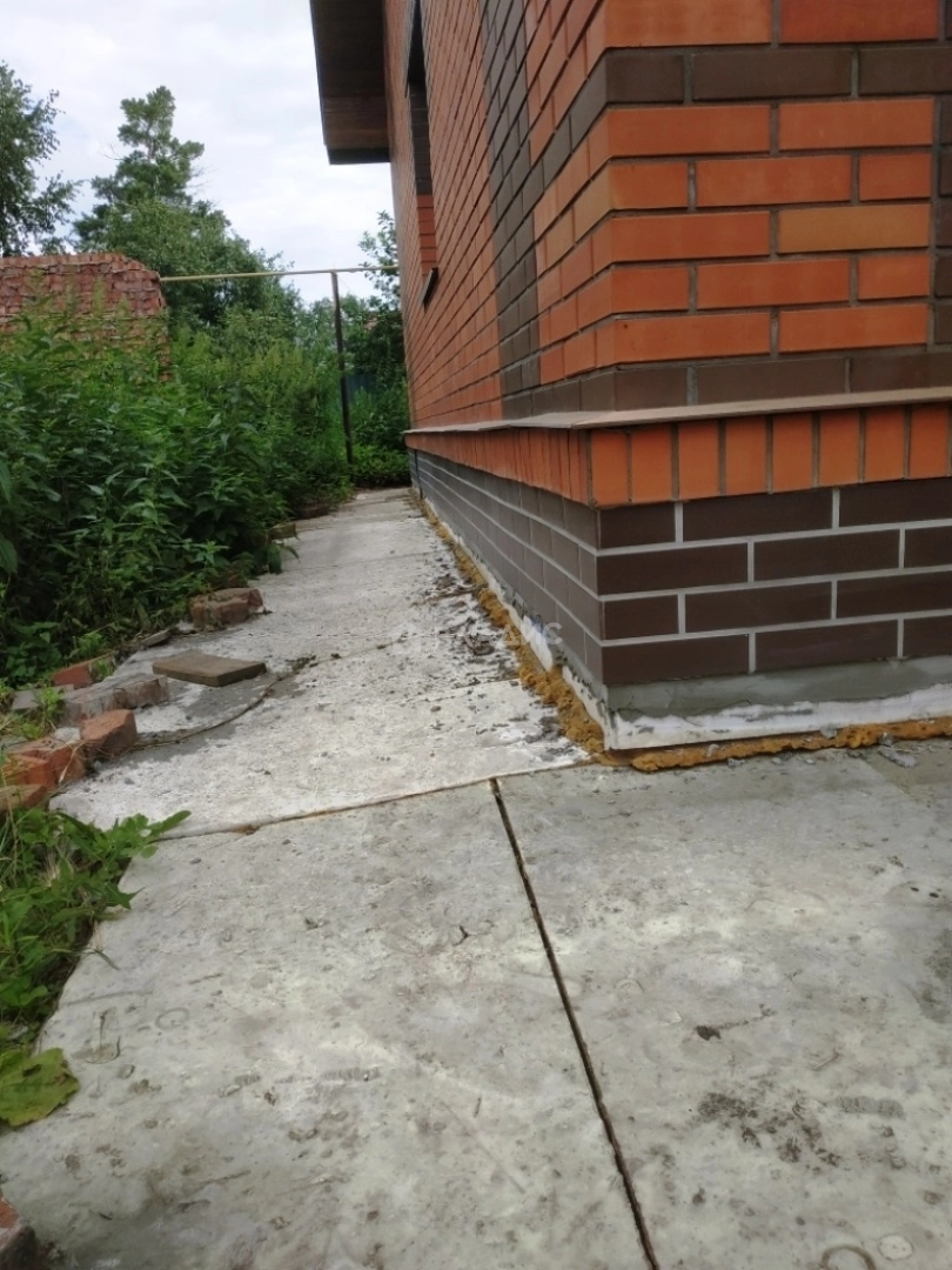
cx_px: 476
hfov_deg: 56.8
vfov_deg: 71.6
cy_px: 635
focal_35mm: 24
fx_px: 880
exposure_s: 1/1629
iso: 160
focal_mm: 3.94
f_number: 1.9
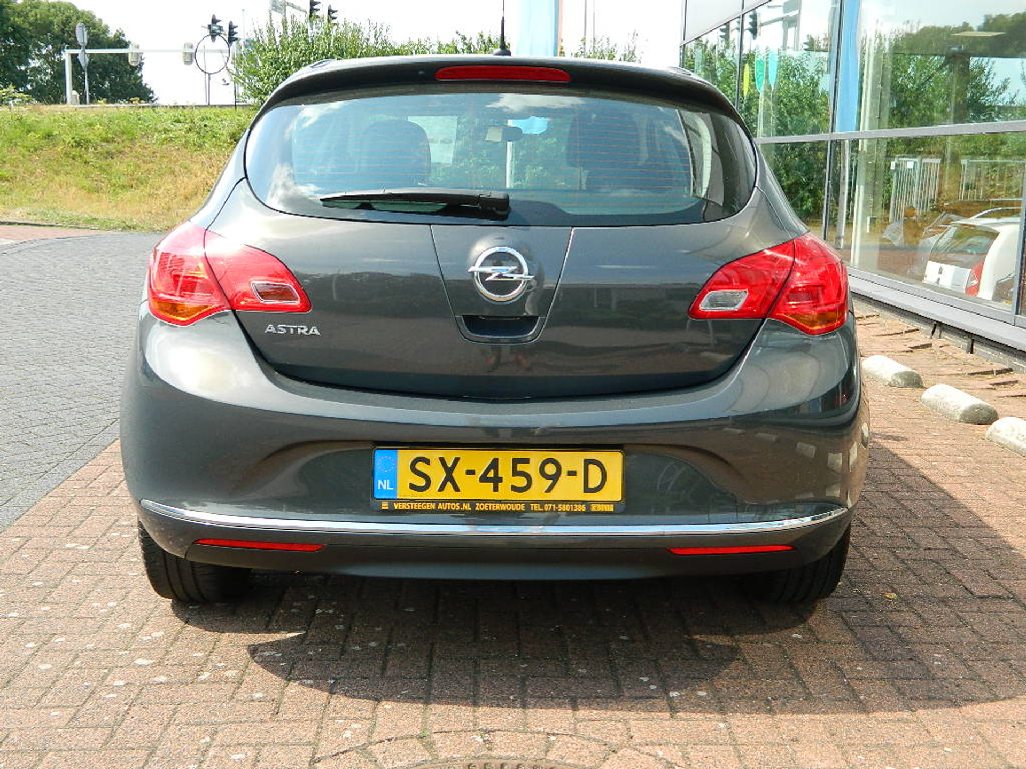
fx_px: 1215
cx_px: 513
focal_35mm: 41
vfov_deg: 35.1
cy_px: 384
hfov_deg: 45.8
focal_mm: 7.3
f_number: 3.5
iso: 140
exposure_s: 1/320
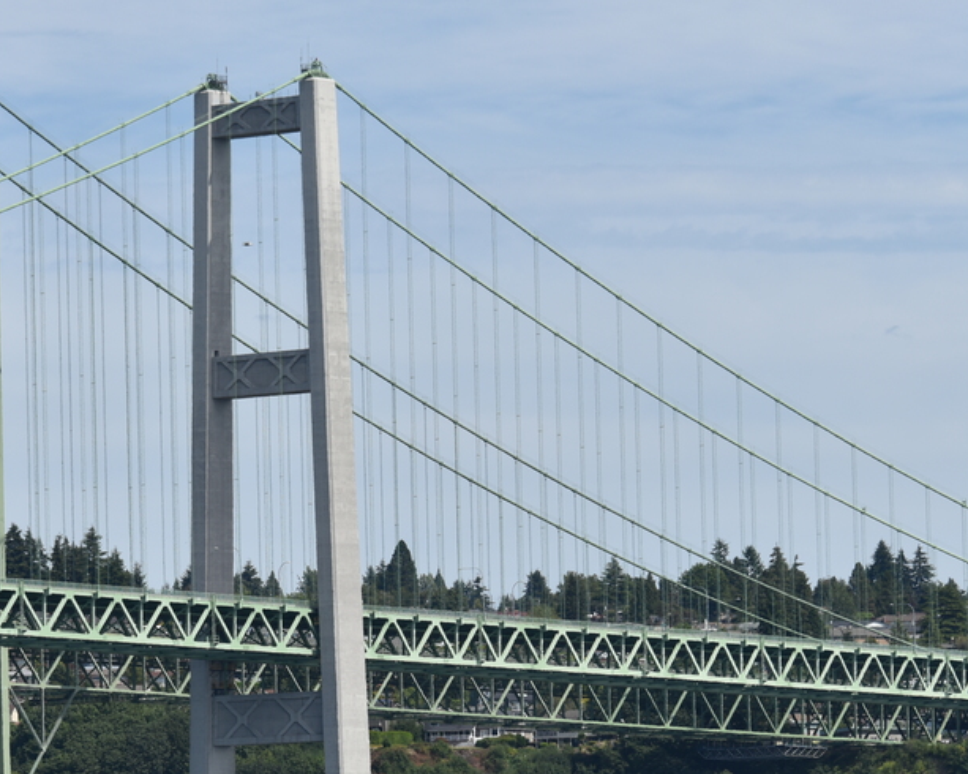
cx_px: 344
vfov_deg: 6.3
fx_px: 7017
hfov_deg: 7.9
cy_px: 586
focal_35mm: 245
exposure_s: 1/320
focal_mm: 125
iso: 100
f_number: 9
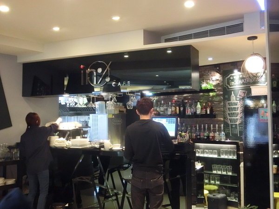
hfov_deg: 49.0
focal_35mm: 38
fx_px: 306
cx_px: 140
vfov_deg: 37.7
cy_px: 104
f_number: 3.9
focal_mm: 6.67
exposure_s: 1/15
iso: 800
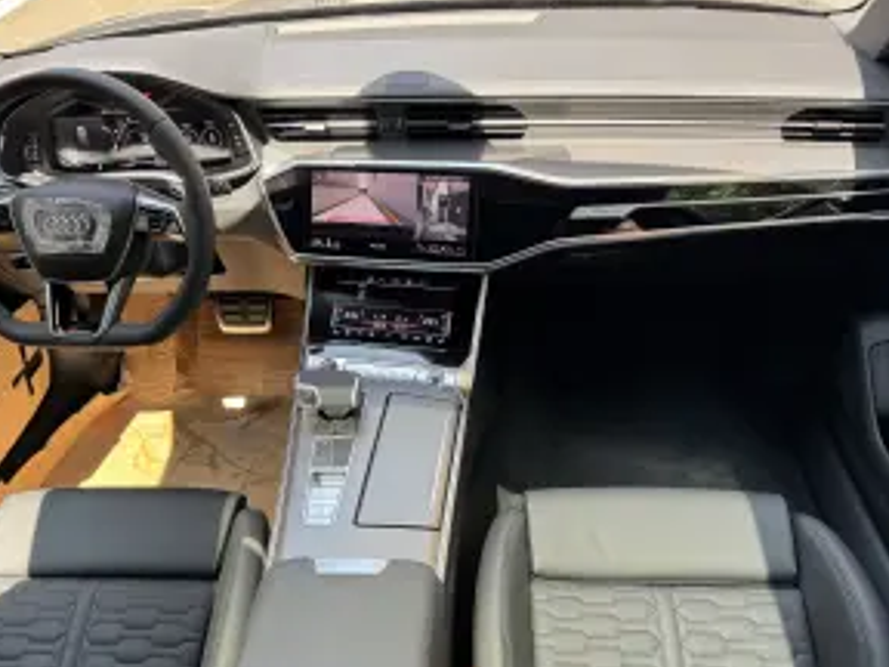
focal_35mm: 30
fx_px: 770
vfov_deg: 46.6
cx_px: 411
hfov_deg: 59.9
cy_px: 392
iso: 80
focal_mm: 6.76
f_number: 1.78
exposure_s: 1/121
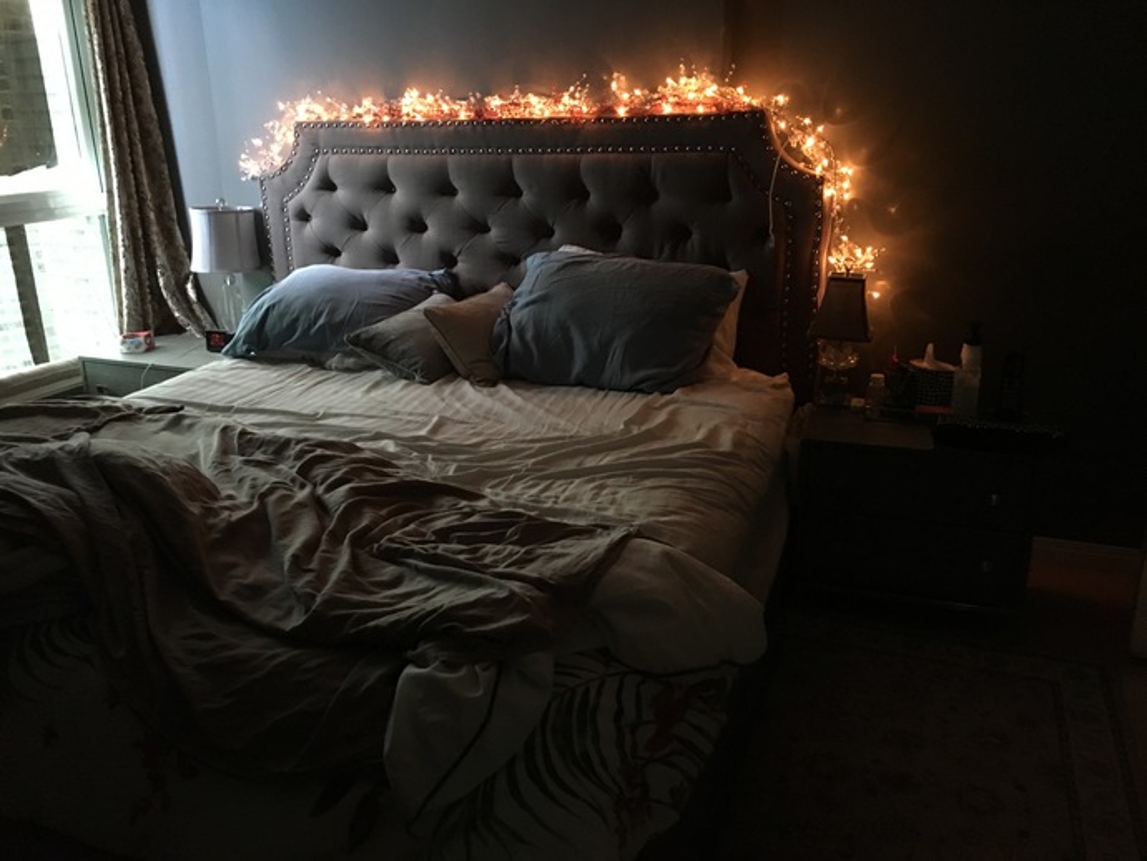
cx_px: 574
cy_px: 430
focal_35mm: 29
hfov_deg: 61.6
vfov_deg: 48.3
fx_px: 961
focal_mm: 4.15
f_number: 2.2
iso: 400
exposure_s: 1/15
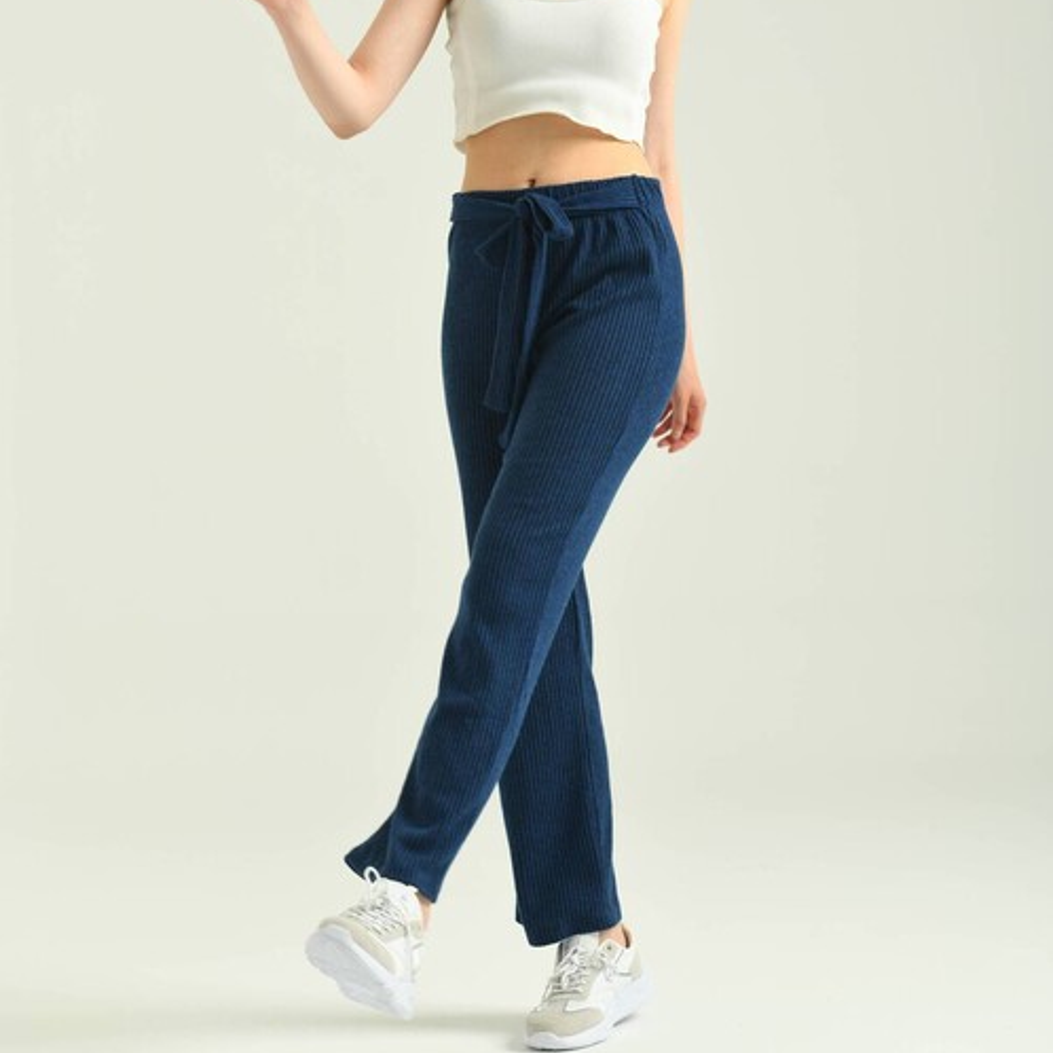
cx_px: 526
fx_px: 3614
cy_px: 391
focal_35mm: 105
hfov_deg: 16.6
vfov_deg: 16.6
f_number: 5.6
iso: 125
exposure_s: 1/160
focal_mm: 82
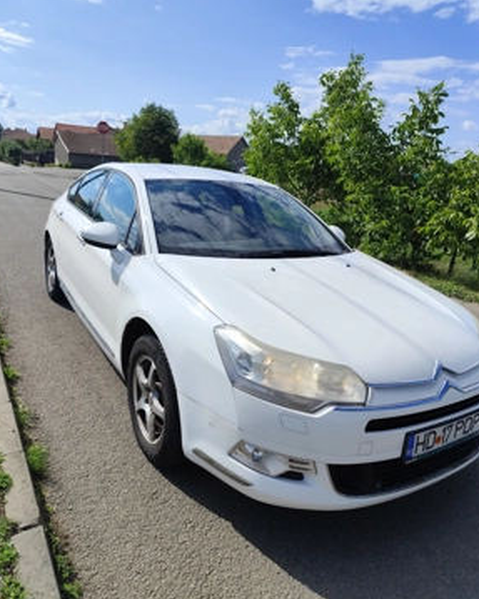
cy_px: 280
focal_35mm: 25
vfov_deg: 68.0
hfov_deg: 56.8
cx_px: 245
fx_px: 443
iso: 50
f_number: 1.65
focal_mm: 6.19
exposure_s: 1/1530
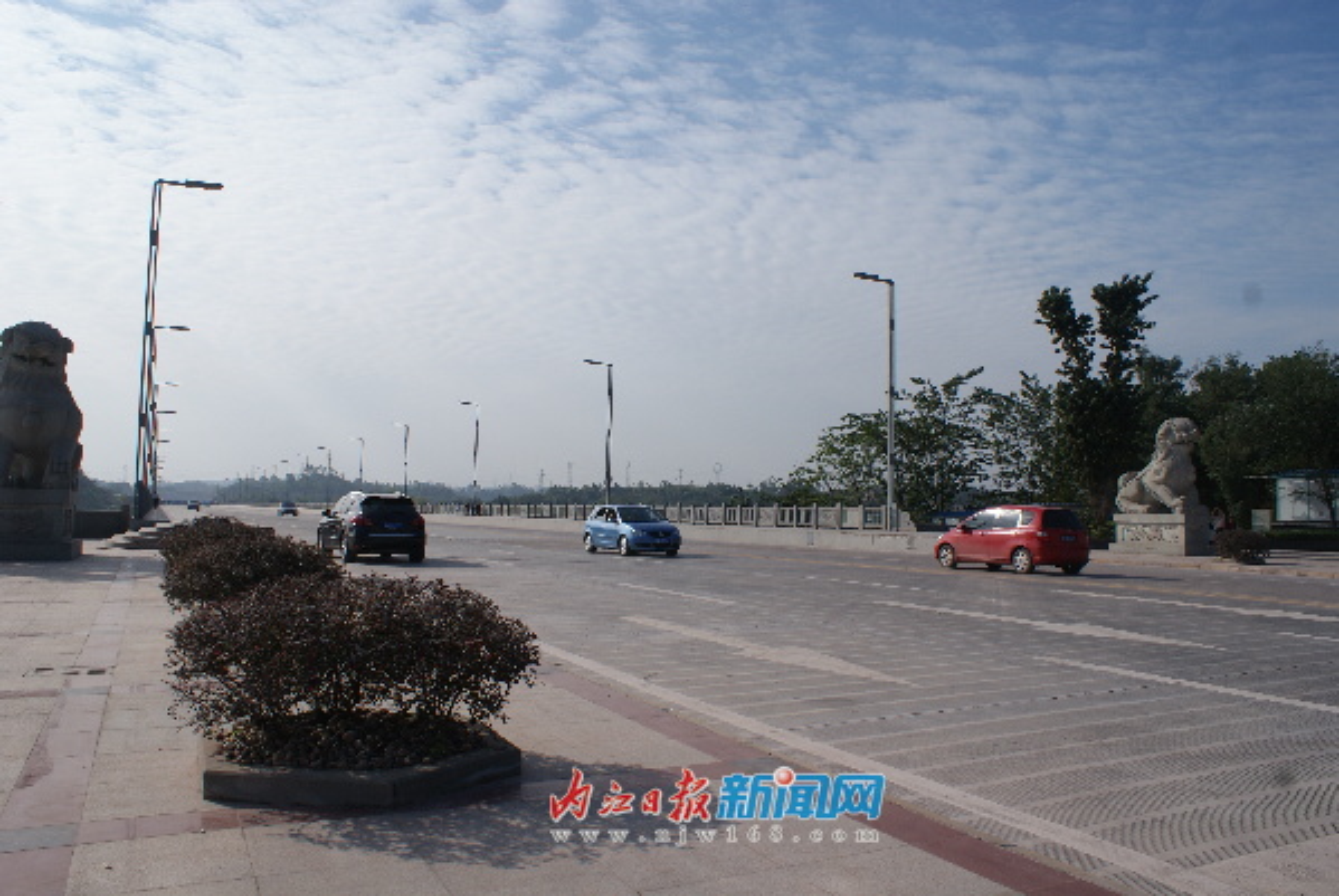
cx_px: 670
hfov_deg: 67.3
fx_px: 1005
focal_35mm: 27
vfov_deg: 48.1
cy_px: 448
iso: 100
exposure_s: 1/320
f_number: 10
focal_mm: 18
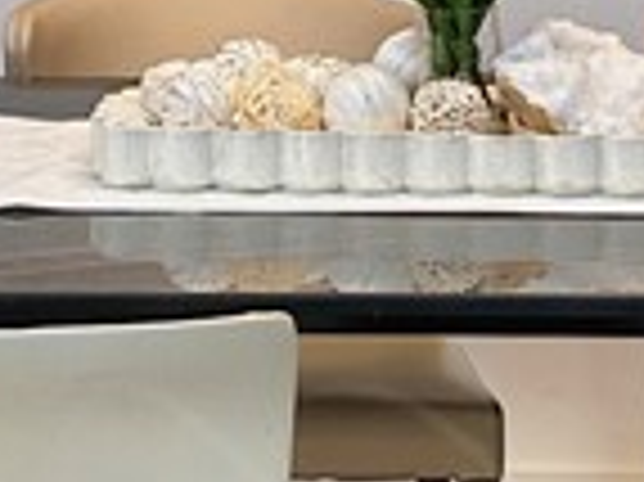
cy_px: -374
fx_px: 3197
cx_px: 374
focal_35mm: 172
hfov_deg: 11.5
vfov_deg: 8.3
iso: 200
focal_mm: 6.86
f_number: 1.78
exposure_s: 1/60
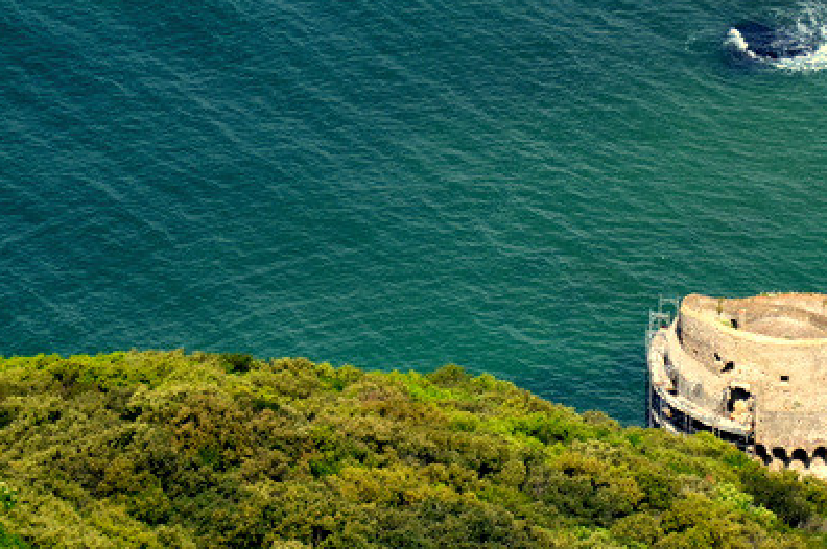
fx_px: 9345
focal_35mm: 407
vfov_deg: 3.4
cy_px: 396
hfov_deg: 5.1
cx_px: 840
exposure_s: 1/800
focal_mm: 105
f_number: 7.1
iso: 200
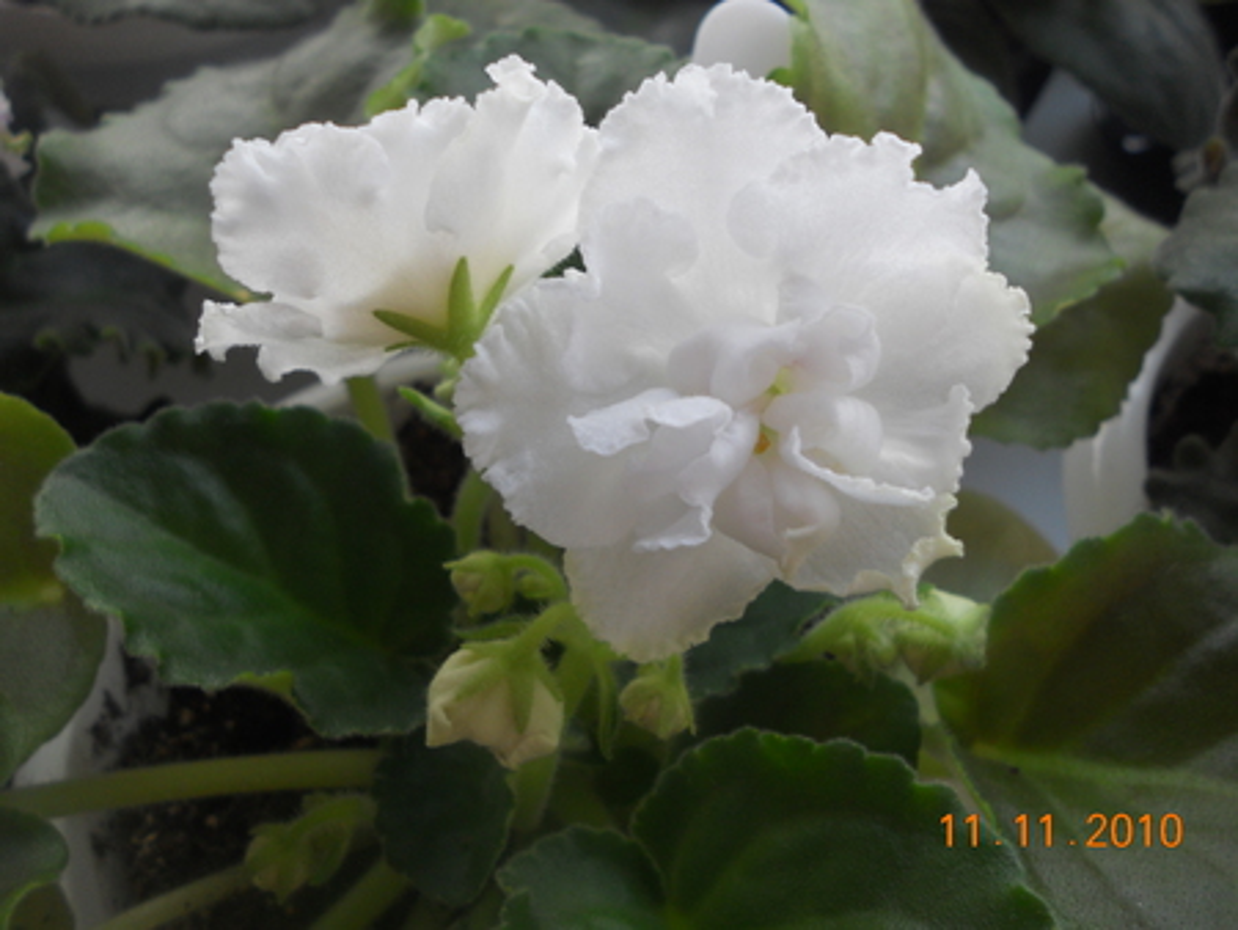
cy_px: 465
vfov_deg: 44.2
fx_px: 1145
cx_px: 619
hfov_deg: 56.8
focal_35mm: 32
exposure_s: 1/30
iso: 80
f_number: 3.5
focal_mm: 5.8
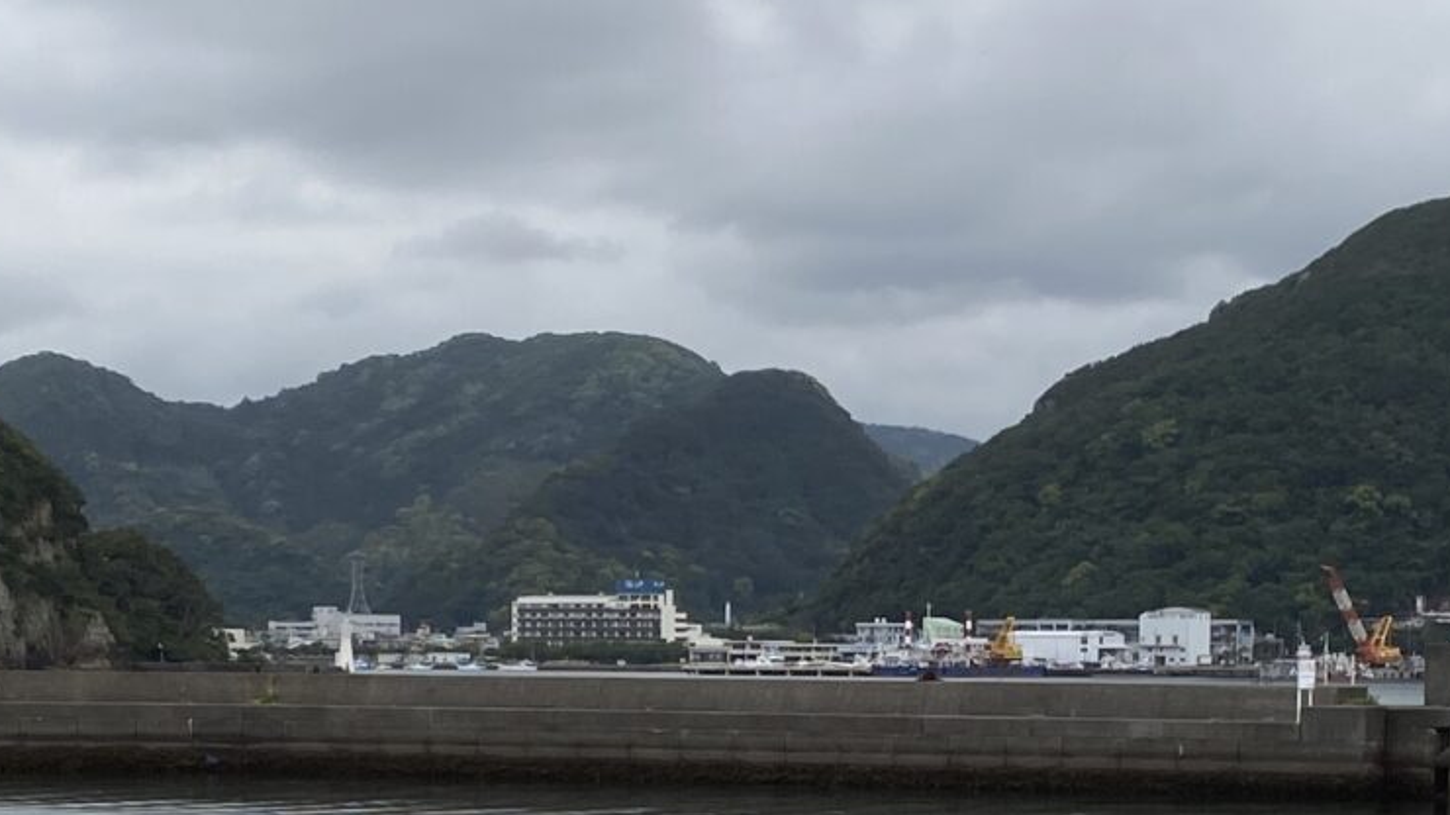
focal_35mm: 98
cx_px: 819
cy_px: 925
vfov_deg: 12.1
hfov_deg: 21.8
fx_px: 3767
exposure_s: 1/418
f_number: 1.8
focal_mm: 4.25
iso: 32
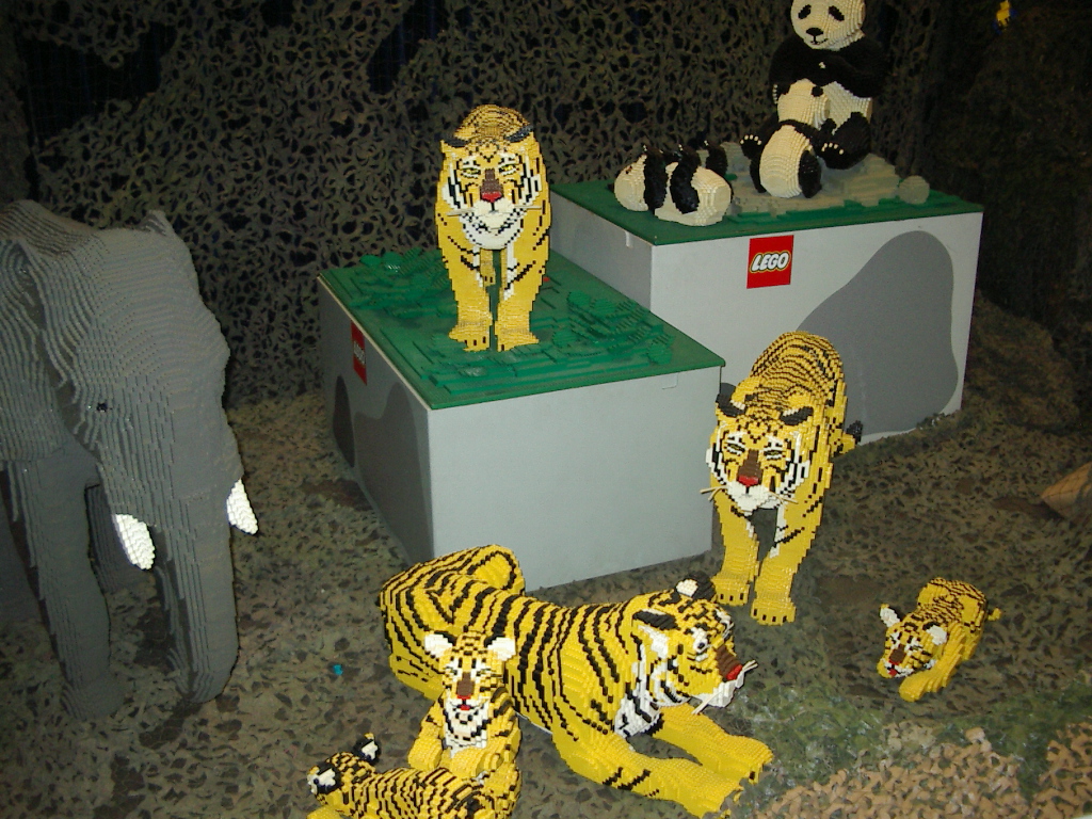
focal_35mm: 38
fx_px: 1199
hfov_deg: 49.0
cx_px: 546
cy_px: 410
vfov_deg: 37.7
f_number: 2.6
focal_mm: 5.8
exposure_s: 1/60
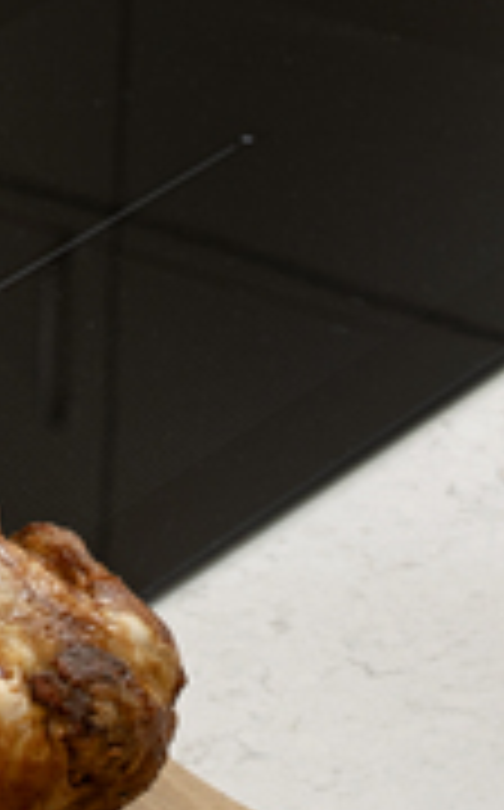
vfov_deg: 6.8
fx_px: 6725
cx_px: 108
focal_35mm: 305
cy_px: 945
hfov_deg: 4.3
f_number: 7.1
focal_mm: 47
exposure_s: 1/160
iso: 50
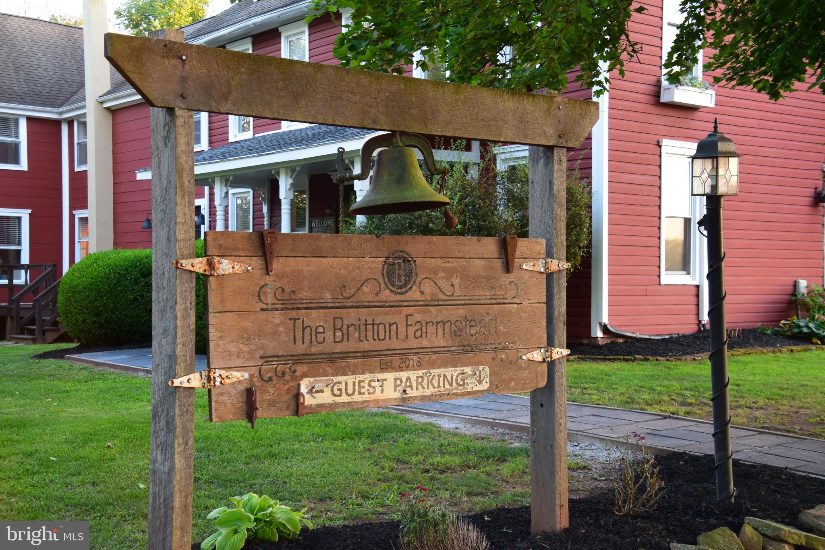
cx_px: 412
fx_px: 1100
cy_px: 275
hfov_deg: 41.1
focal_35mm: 48
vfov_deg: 28.1
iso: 450
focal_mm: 32
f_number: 6.3
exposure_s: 1/15
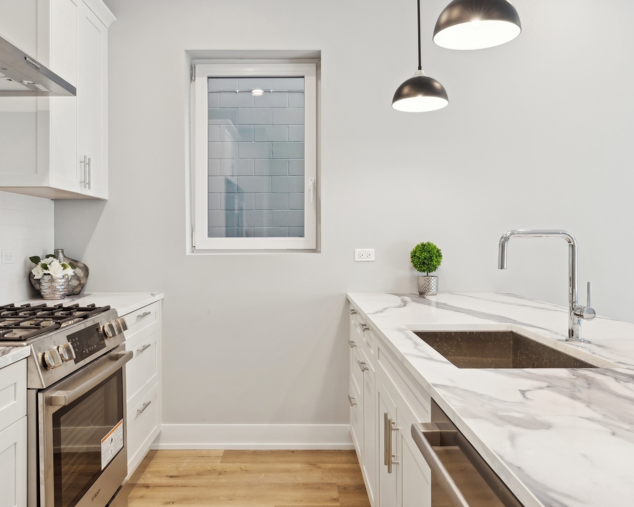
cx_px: 279
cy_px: 253
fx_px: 544
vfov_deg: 50.0
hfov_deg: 60.3
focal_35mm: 29
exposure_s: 1/25
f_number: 8
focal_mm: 25
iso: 320
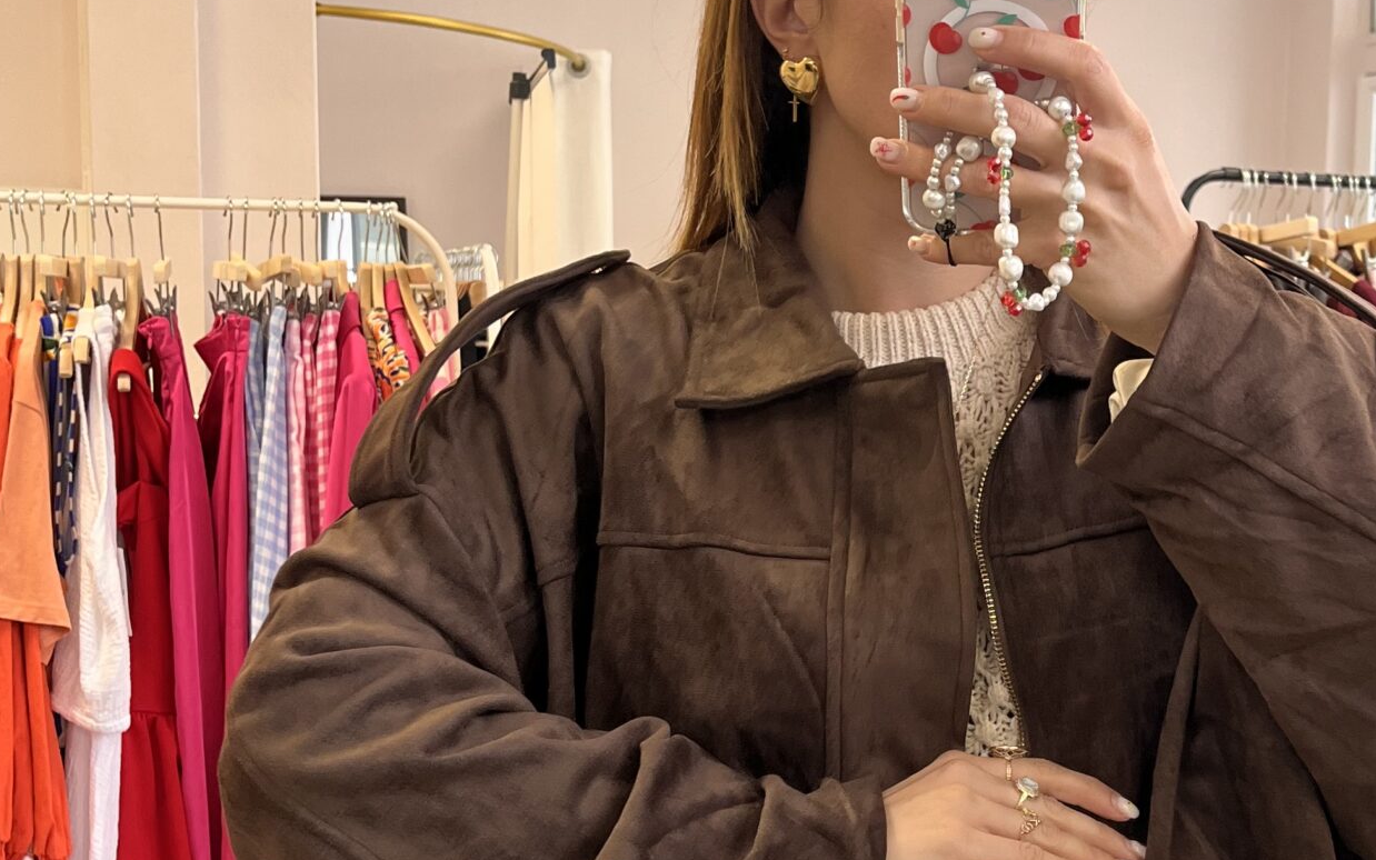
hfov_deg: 35.1
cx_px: 987
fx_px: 2138
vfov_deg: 22.7
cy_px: 570
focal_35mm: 57
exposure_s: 1/108
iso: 125
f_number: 1.6
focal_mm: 5.1
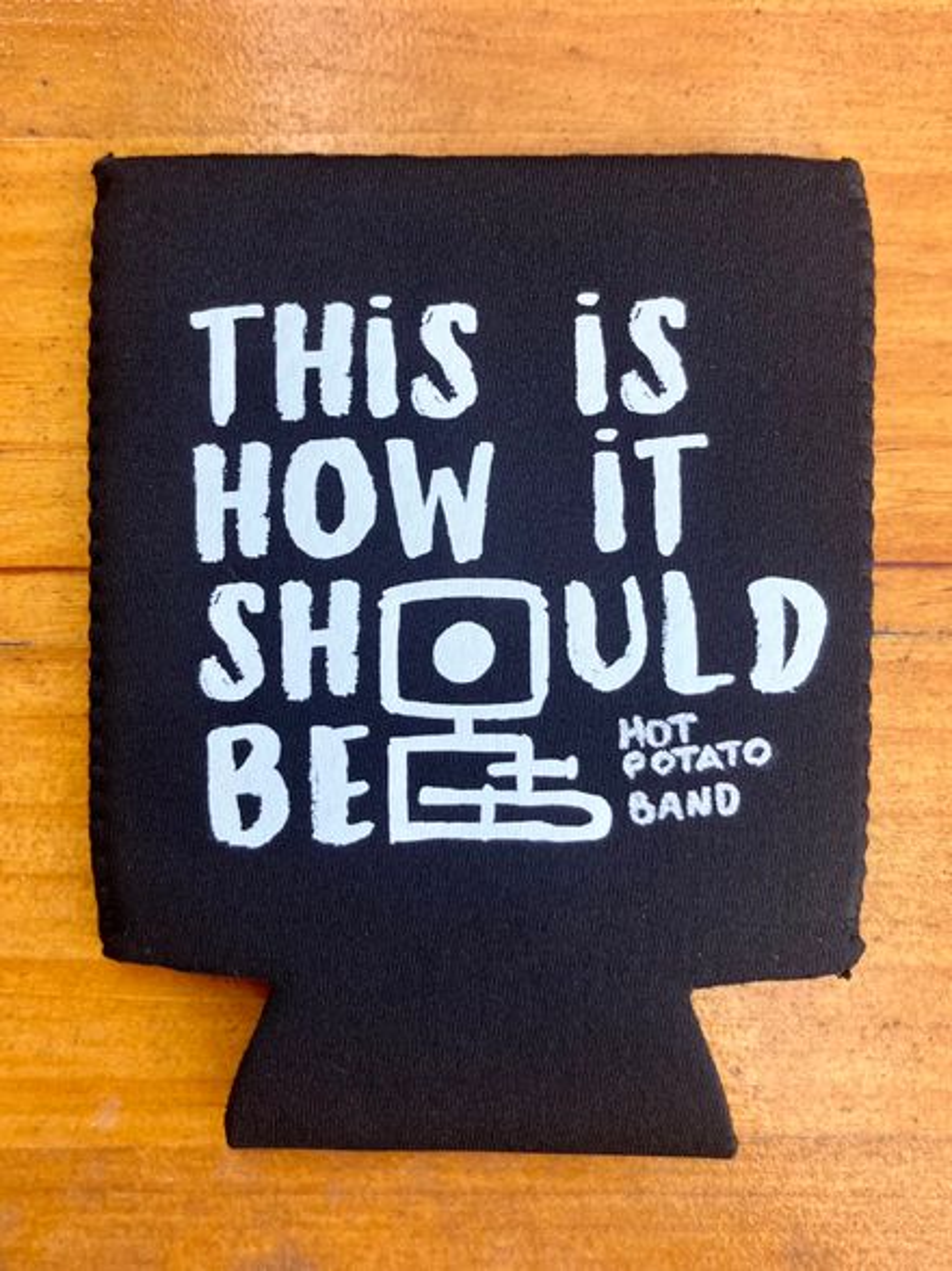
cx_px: 476
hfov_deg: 49.7
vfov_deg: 63.5
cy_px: 636
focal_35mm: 28
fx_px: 1027
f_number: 1.8
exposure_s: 1/324
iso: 32
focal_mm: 3.99
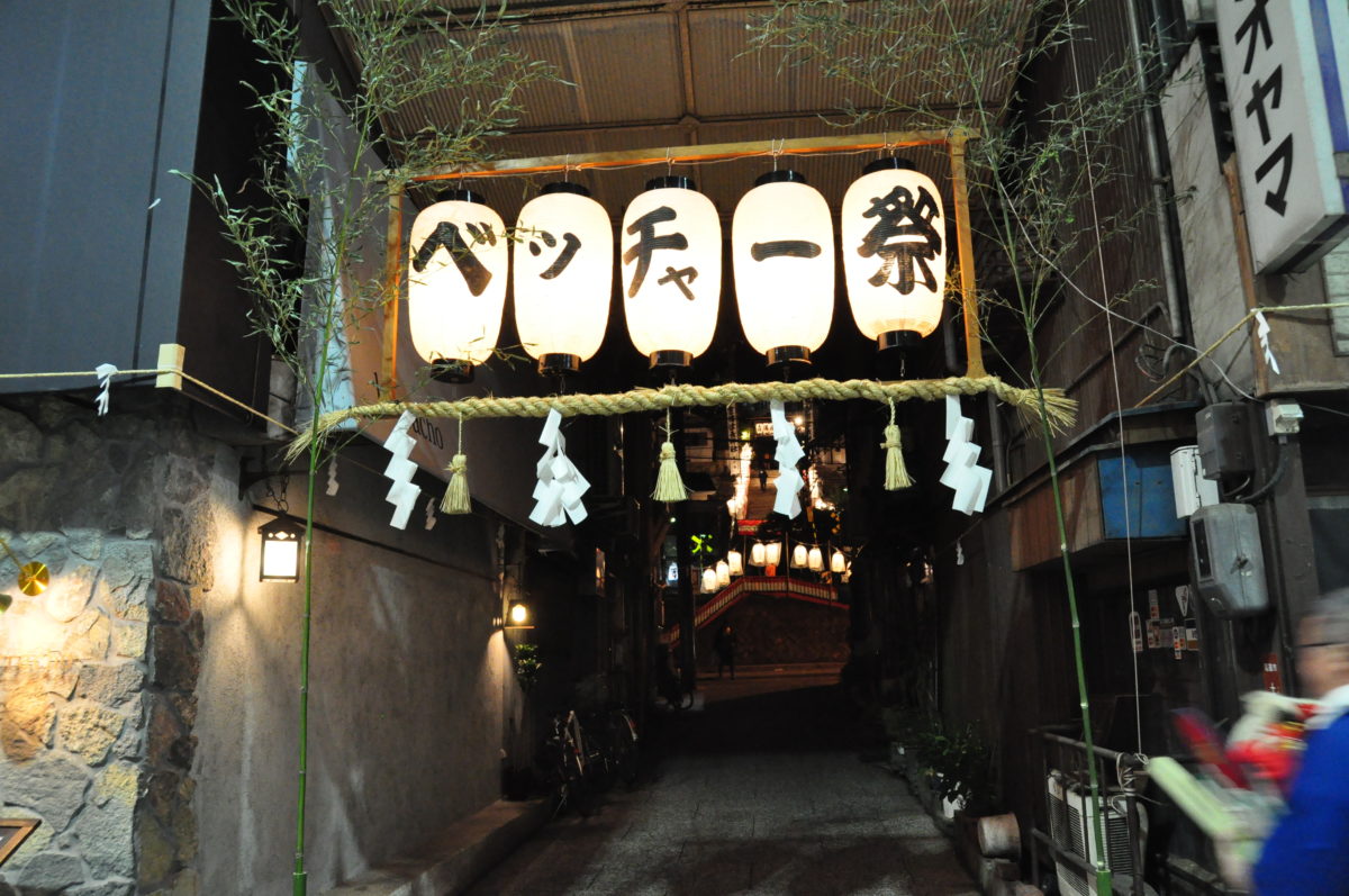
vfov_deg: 50.3
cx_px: 674
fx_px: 954
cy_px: 448
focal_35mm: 26
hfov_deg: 70.5
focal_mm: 17
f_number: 6.3
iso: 3200
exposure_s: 1/20
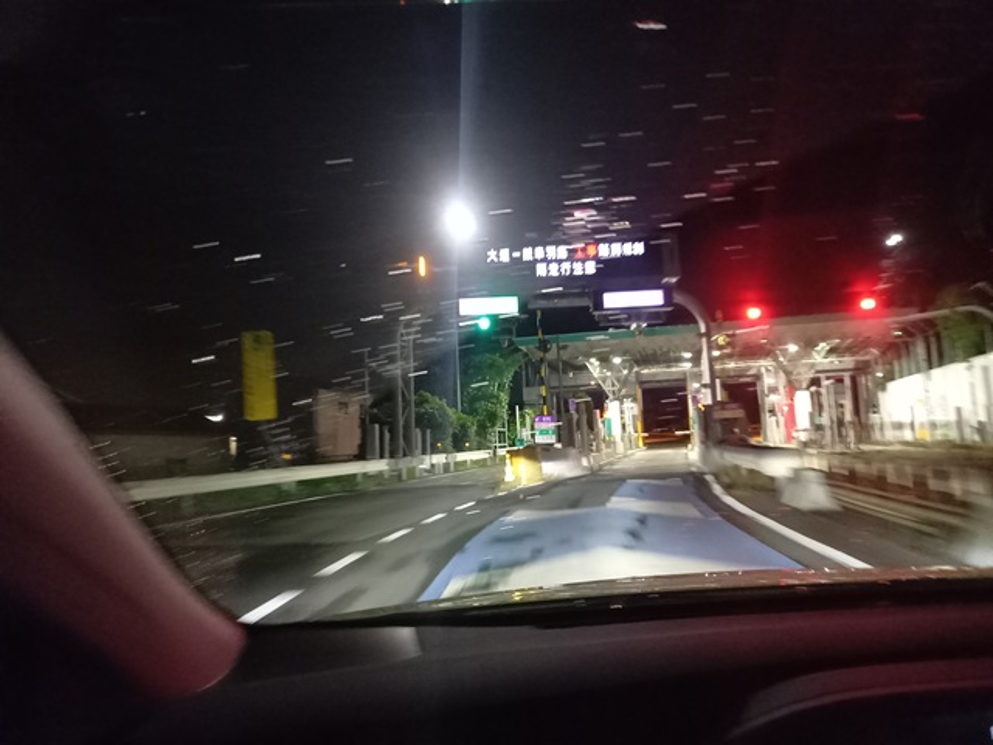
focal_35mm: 25
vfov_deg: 54.9
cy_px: 372
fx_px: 717
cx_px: 496
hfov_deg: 69.4
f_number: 1.8
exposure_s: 1/17.1
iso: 1600
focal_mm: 4.65
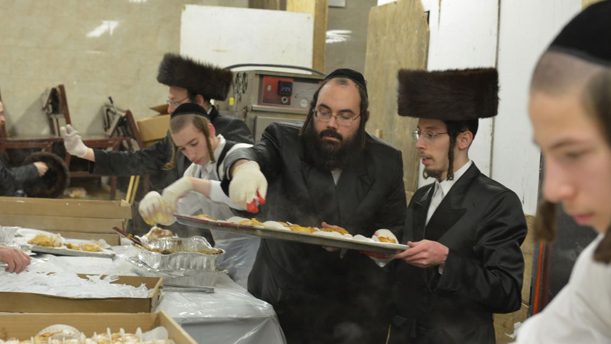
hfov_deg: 31.9
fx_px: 1069
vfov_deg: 18.3
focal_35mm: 66
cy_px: 182
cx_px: 302
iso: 2200
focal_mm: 62
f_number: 5.6
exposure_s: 1/160
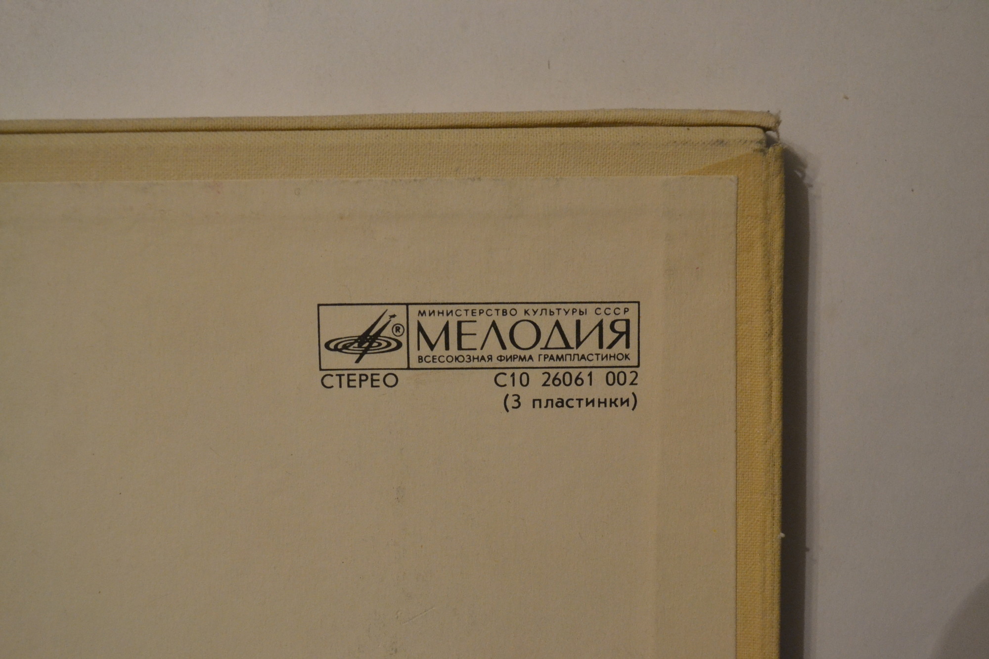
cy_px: 330
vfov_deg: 28.1
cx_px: 494
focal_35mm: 48
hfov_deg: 41.1
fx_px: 1318
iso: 2000
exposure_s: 1/60
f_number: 4.8
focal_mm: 32
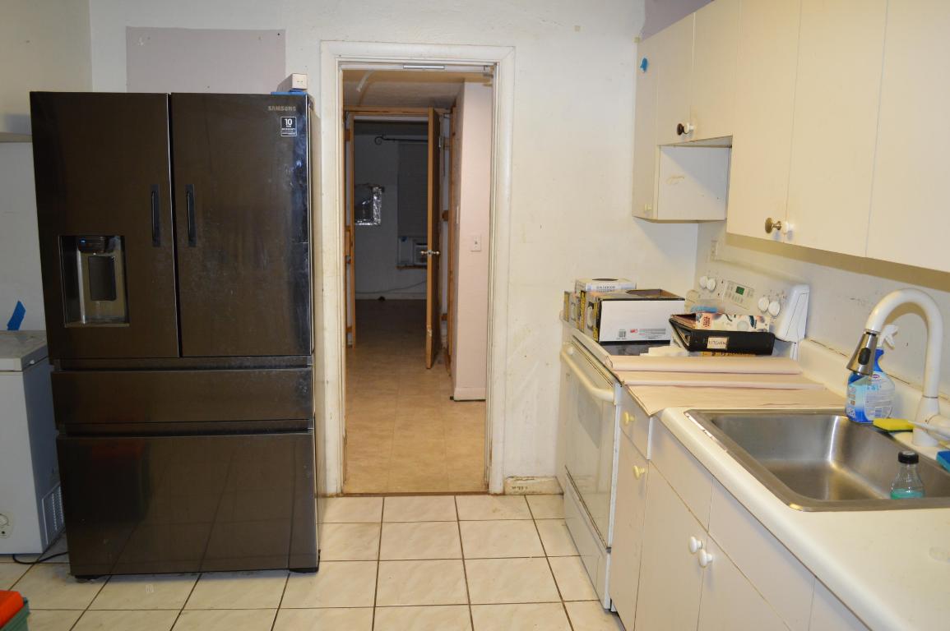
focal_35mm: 27
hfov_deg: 67.4
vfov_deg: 47.9
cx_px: 475
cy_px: 316
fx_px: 712
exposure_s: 1/60
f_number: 3.5
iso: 560
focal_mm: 18
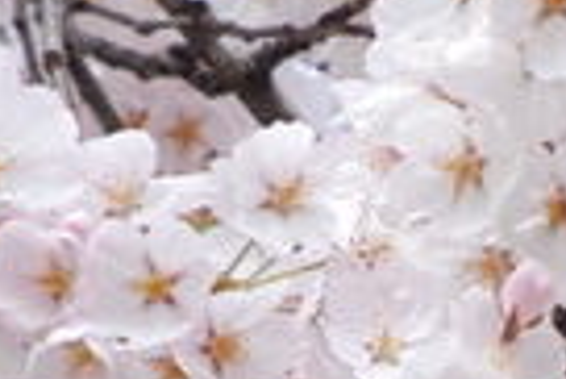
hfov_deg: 2.3
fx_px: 13850
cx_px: 533
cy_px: 591
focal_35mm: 880
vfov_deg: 1.6
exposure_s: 1/320
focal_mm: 47.2
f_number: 5.1
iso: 160
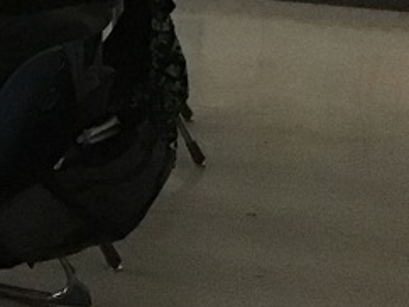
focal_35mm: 131
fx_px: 1549
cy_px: -148
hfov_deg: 13.3
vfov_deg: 10.9
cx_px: -362
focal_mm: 3.3
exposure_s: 1/30
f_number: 2.4
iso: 200
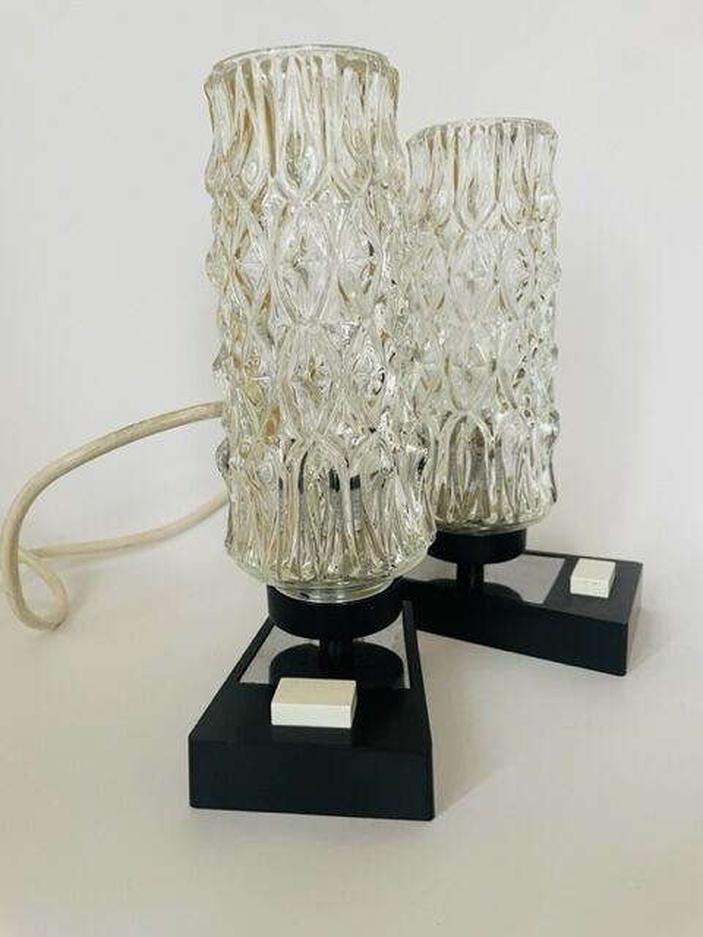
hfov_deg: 53.1
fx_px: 704
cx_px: 352
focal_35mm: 26
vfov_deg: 67.3
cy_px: 468
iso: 250
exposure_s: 1/50
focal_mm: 4.2
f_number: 1.6
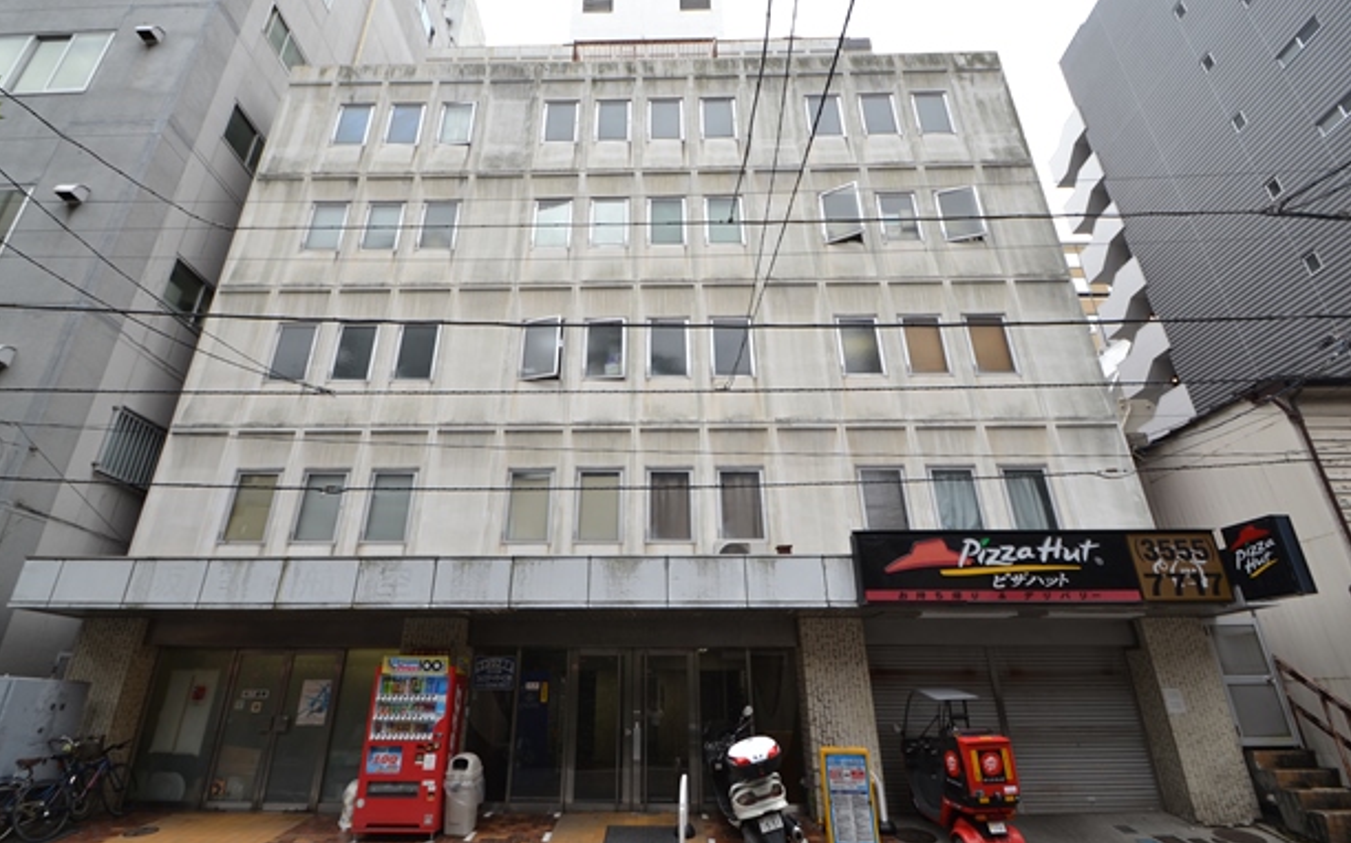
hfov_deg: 97.8
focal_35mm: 16
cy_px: 423
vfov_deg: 71.2
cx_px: 658
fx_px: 589
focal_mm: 10
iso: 100
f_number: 6.3
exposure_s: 1/160
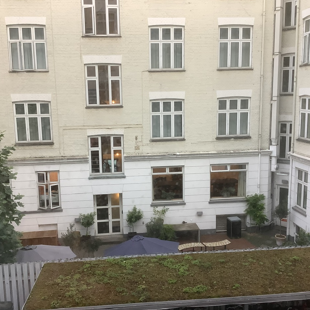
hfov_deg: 44.9
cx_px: 145
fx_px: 375
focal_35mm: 37
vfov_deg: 44.9
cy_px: 155
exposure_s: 1/100
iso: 100
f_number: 2.4
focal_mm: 3.3
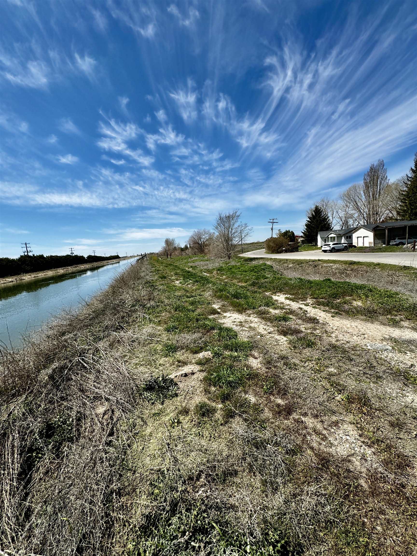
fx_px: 225
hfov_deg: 85.7
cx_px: 208
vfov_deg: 102.1
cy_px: 278
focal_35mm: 14
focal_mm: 2.22
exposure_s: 1/2770
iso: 50
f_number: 2.2
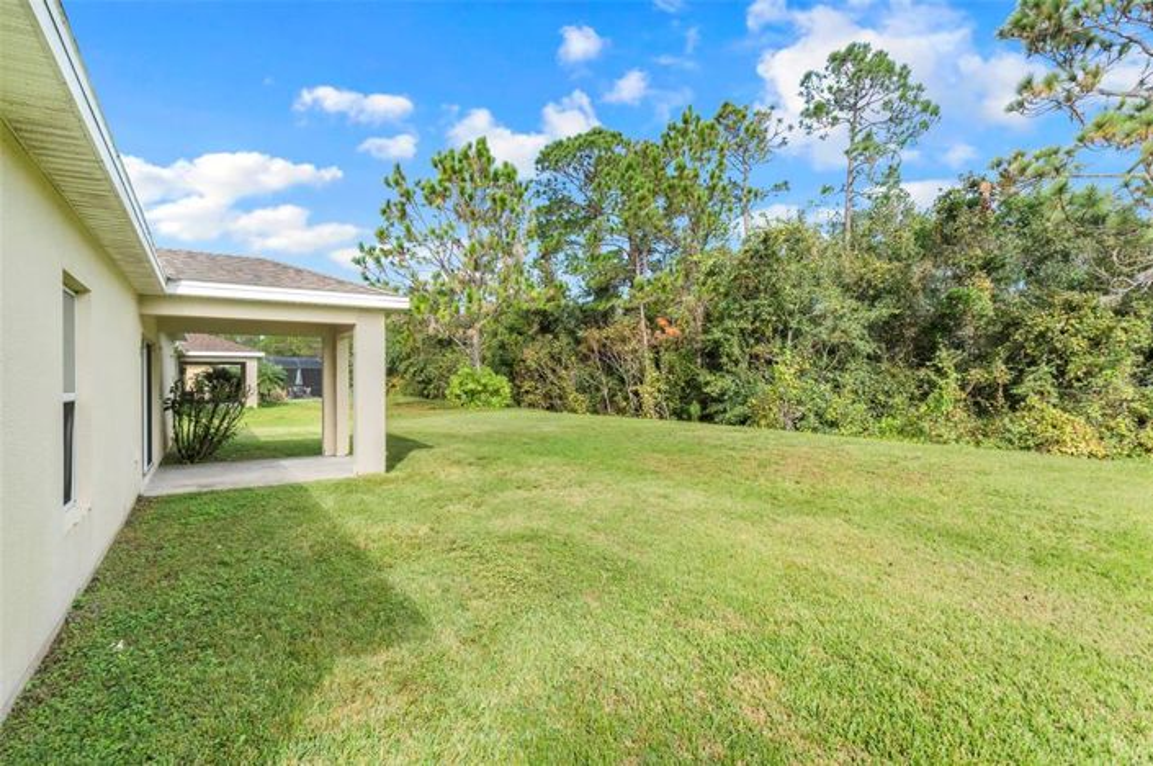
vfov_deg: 70.3
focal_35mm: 17
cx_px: 576
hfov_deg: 93.4
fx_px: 544
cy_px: 383
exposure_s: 1/50
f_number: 9
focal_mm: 11.5
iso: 250
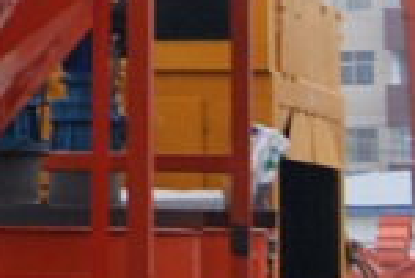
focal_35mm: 238
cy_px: -143
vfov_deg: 5.7
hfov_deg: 8.3
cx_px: -368
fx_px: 2746
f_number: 4.5
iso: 200
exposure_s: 1/50
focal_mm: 30
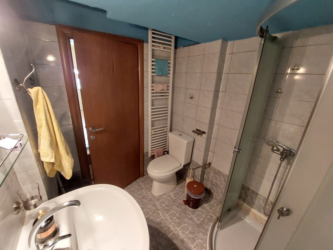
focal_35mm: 13
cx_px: 166
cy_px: 125
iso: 640
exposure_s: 1/24
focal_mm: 1.74
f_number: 2.2
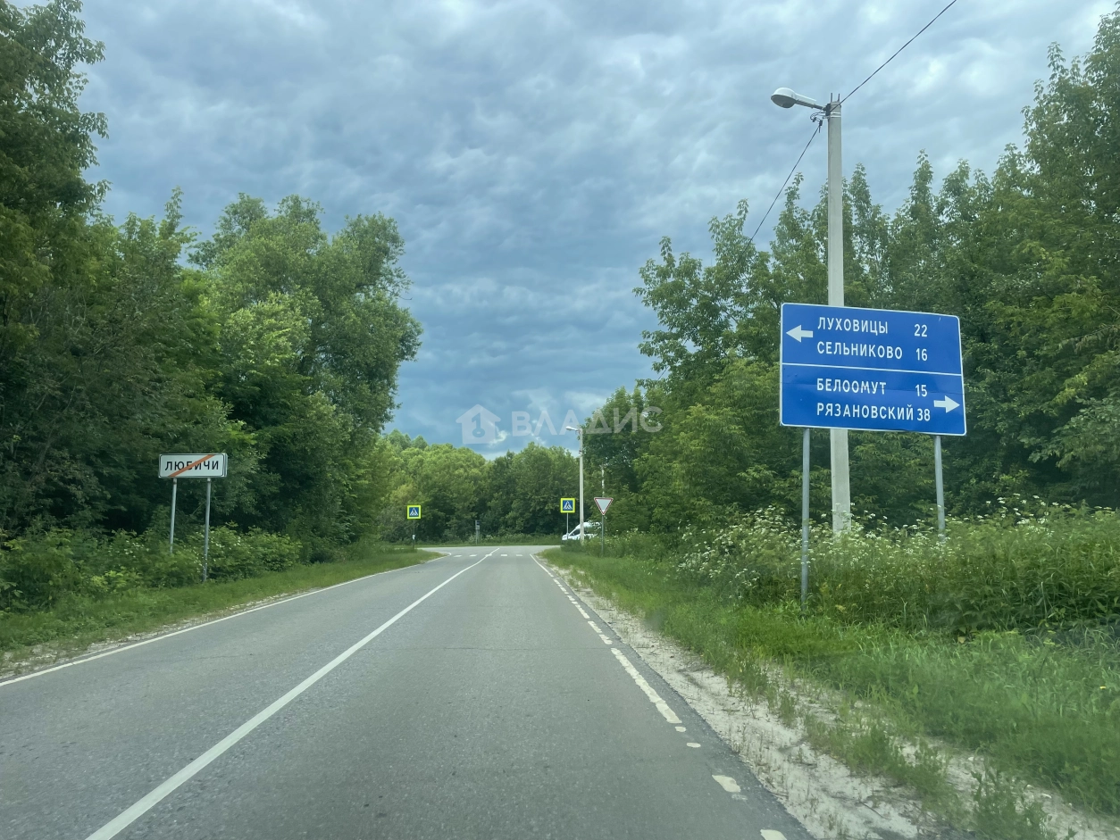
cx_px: 560
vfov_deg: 53.1
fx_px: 841
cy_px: 420
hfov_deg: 67.3
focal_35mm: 26
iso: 32
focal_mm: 4.2
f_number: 1.6
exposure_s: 1/1715
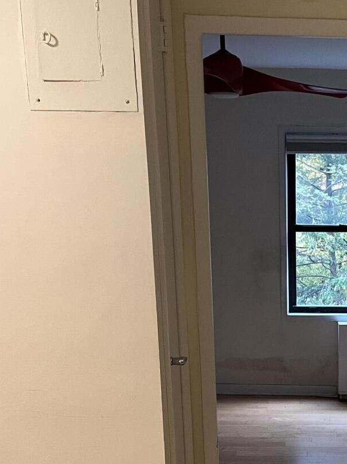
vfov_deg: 27.9
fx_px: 856
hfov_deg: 22.1
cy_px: 499
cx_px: 347
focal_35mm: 64
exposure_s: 1/60
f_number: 1.6
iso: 200
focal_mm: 5.1
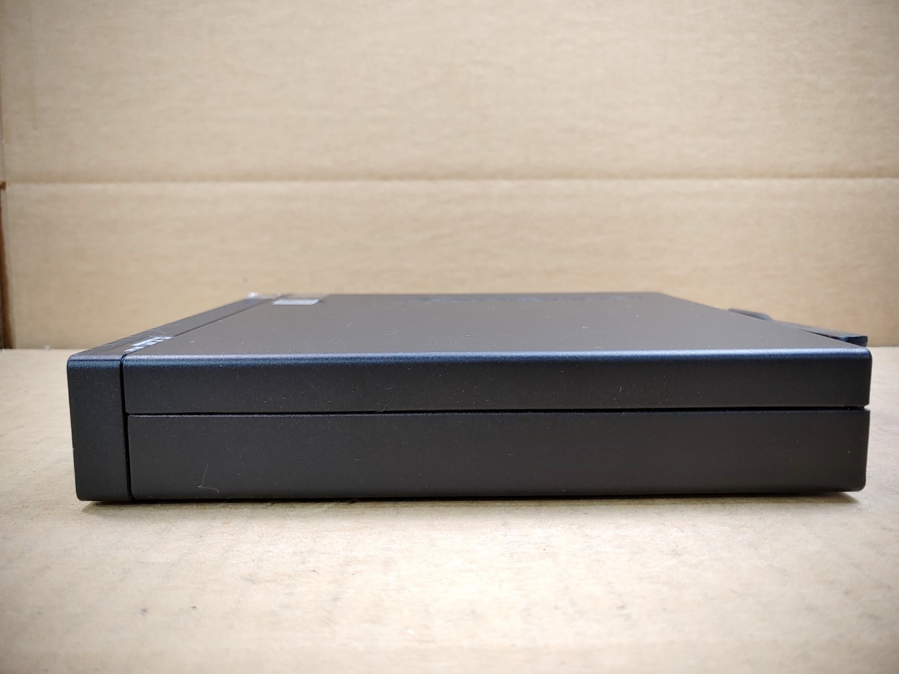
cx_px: 457
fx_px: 701
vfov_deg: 51.3
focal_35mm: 27
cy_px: 345
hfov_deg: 65.3
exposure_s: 1/60
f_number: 1.8
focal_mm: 4.36
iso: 50
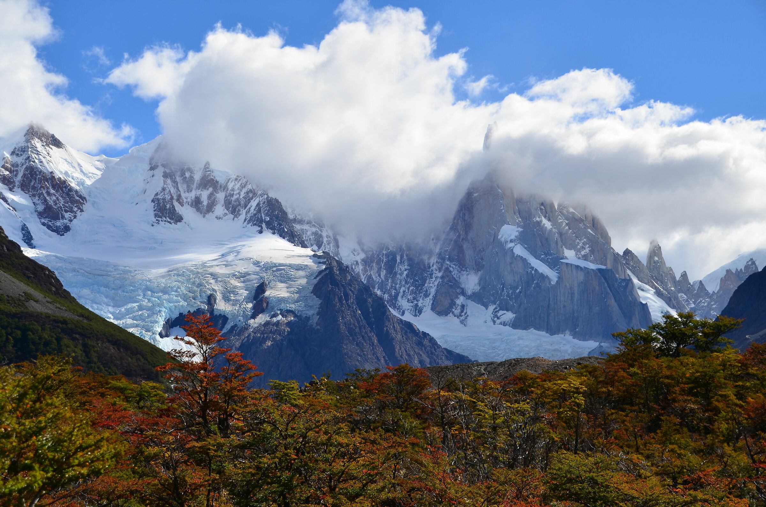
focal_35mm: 63
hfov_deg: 32.0
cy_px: 254
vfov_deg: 21.5
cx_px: 383
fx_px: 1338
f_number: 7.1
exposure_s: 1/1600
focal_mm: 42
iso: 200
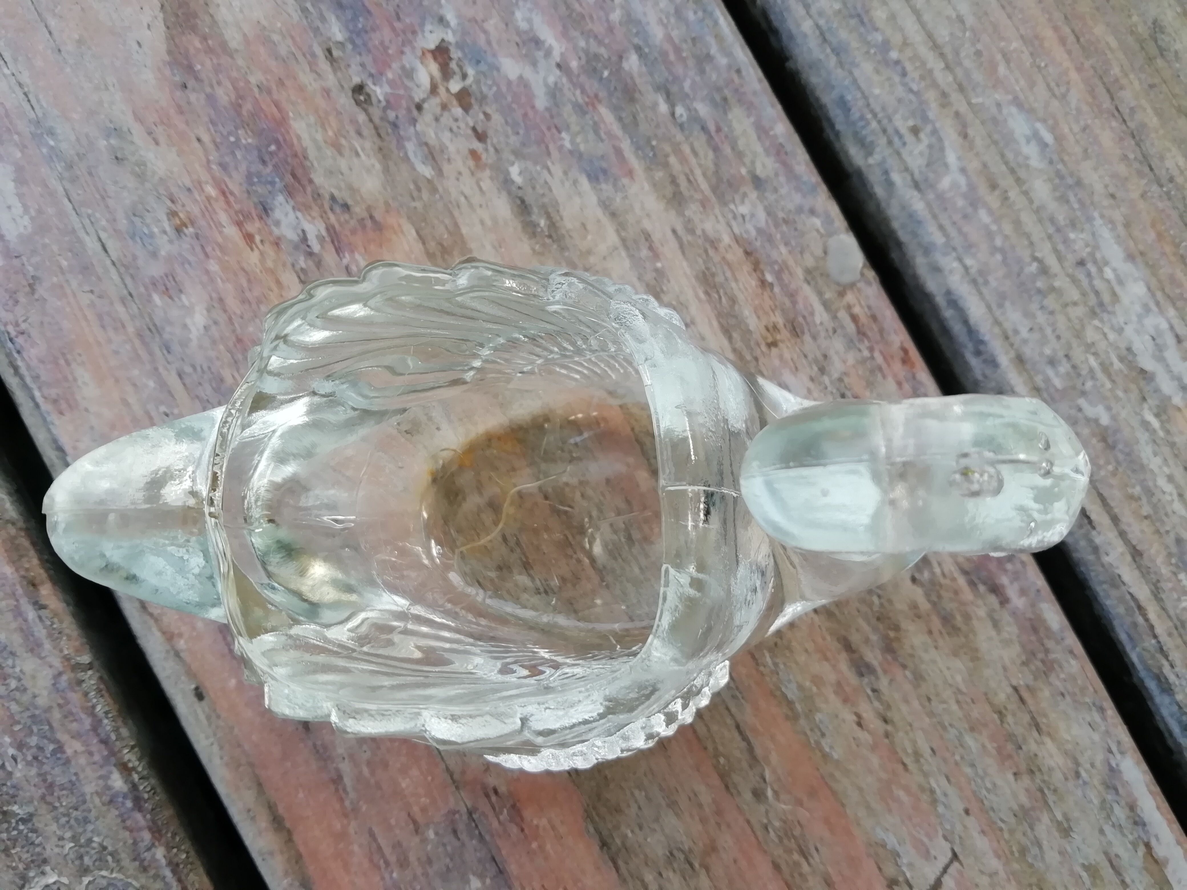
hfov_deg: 61.7
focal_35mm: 29
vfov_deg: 48.2
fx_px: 994
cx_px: 594
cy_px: 445
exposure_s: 1/107
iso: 50
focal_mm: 3.21
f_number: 2.2
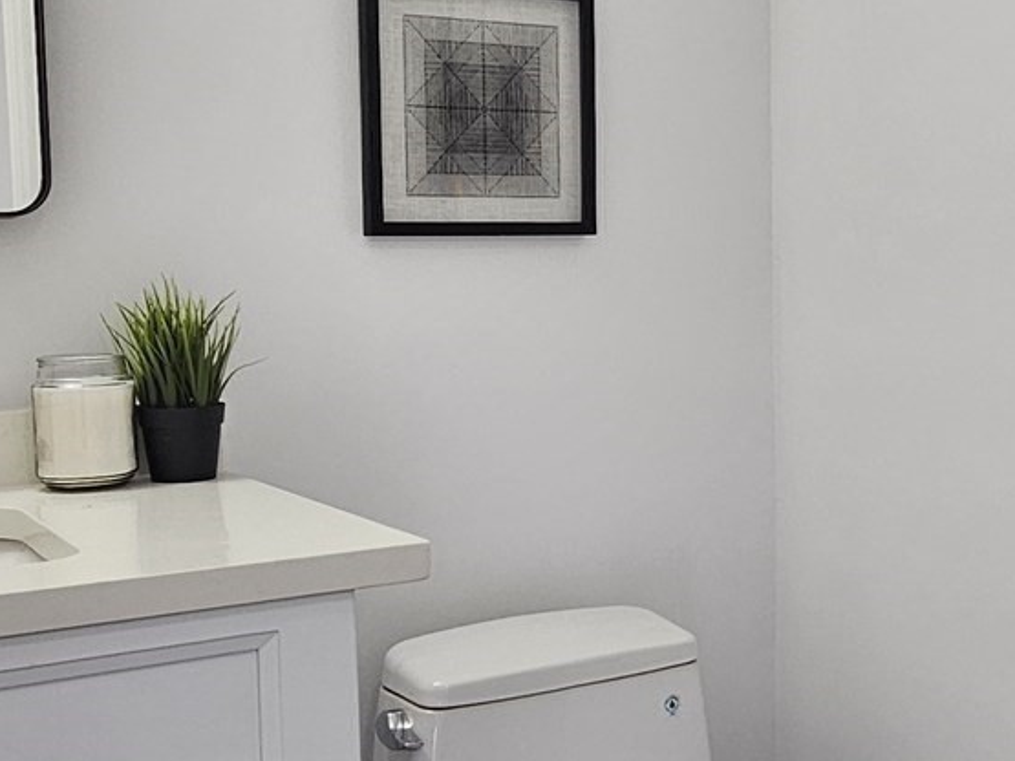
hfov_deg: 39.5
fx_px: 1407
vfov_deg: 30.3
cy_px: 395
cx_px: 609
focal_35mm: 48
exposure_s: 1/60
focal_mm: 2.2
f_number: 2.2
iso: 64
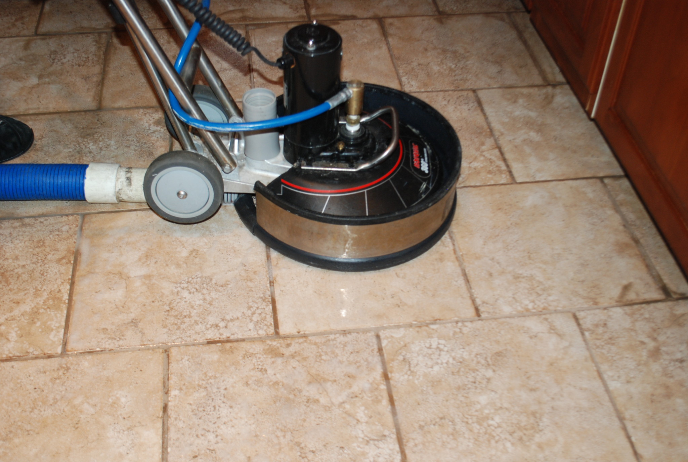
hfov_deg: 46.3
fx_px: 804
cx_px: 344
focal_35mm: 42
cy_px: 231
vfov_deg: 32.0
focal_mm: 28
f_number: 4.5
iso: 400
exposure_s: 1/60
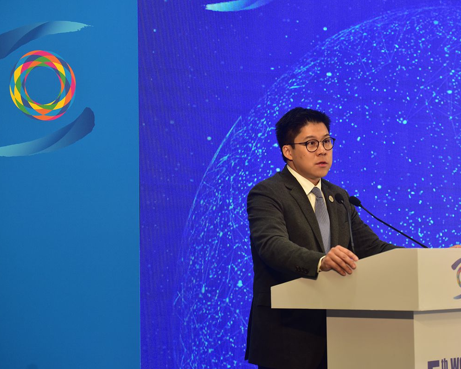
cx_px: 228
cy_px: 184
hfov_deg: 16.2
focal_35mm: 119
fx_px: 1623
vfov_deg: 13.0
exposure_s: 1/200
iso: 800
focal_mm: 105
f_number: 3.5
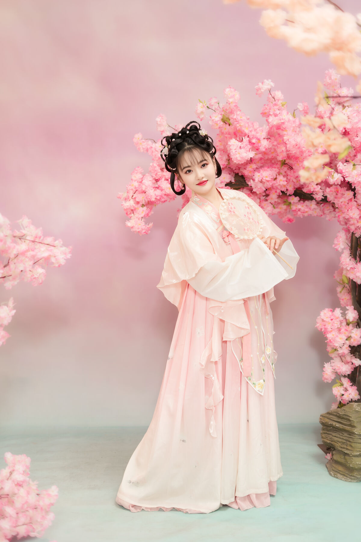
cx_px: 180
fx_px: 752
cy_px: 271
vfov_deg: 39.6
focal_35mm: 50
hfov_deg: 27.0
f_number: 2.2
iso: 100
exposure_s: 1/100
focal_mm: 50
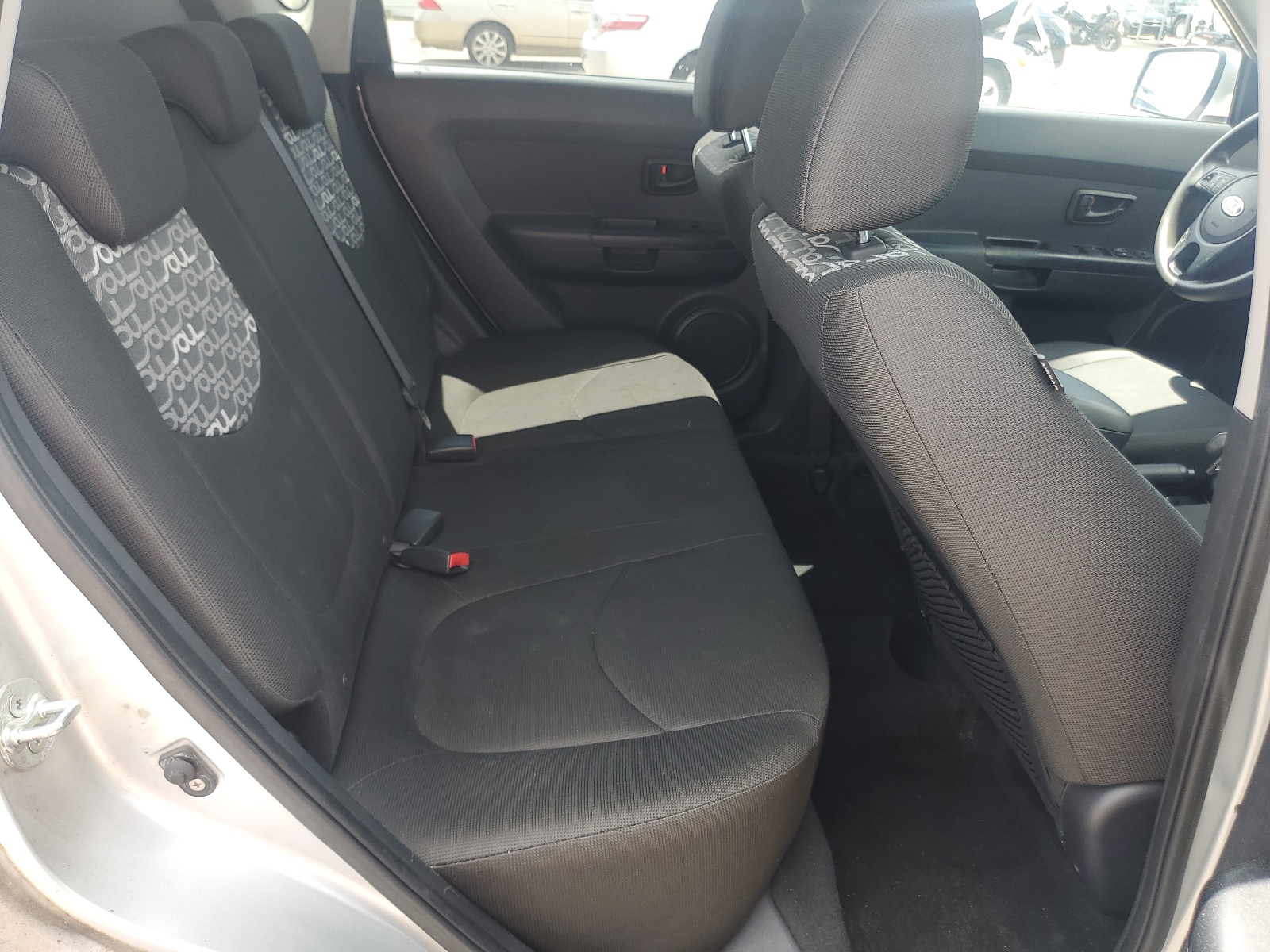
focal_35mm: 26
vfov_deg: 53.1
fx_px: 954
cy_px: 476
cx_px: 635
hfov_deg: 67.3
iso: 50
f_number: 1.5
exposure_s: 1/227
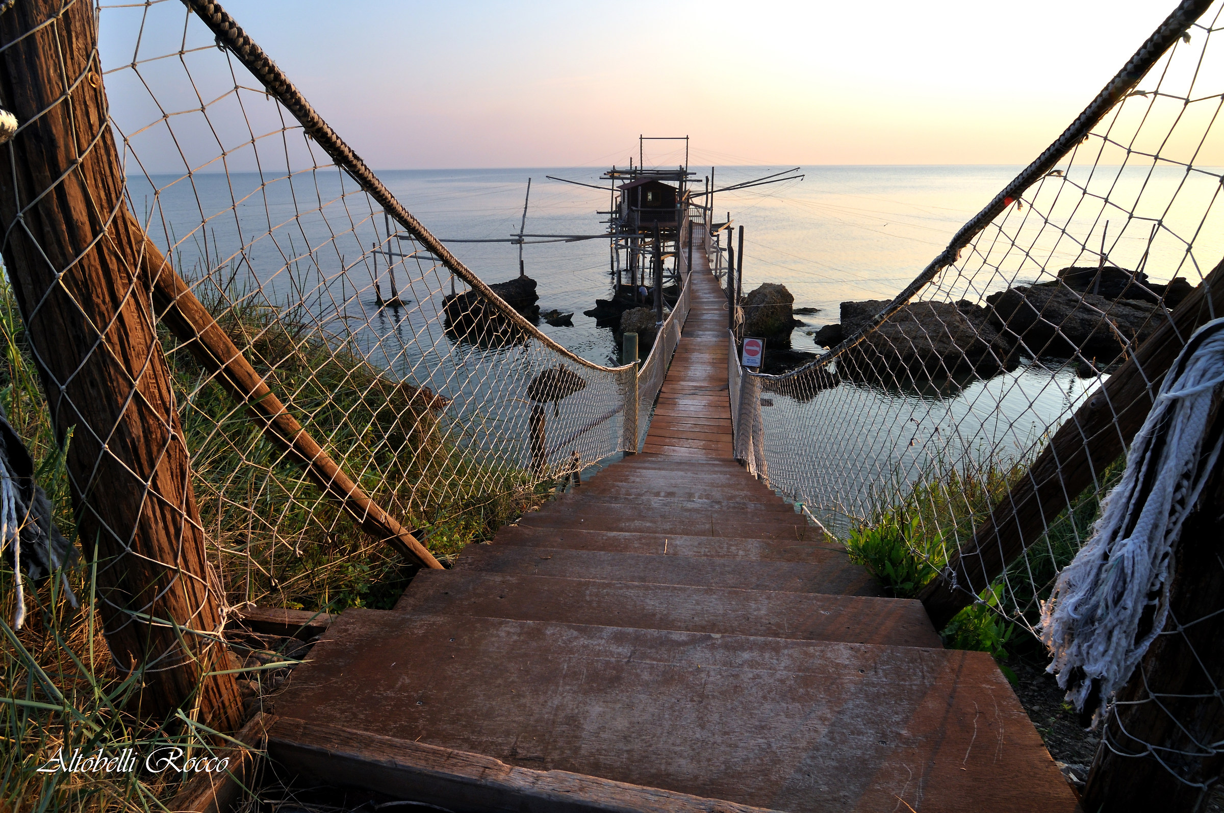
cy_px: 406
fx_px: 611
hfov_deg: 90.1
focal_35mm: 18
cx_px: 612
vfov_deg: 67.2
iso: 200
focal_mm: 12
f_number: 13
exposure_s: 1/50
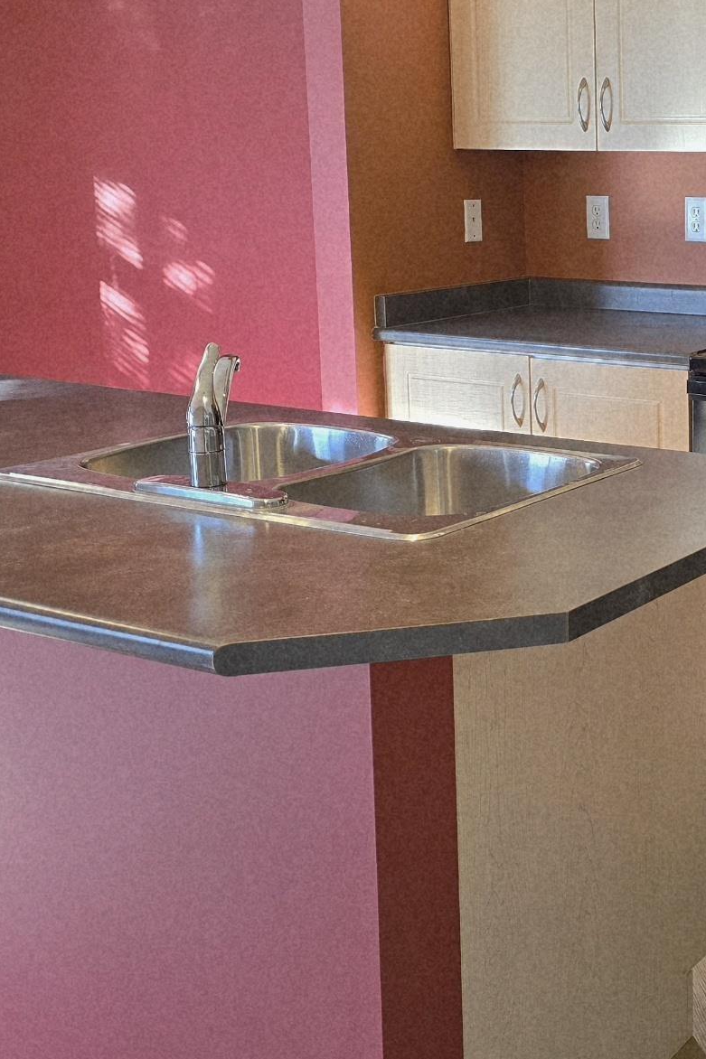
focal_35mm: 49
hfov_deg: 26.0
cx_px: 721
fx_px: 1442
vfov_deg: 40.1
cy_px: 404
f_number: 1.7
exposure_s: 1/120
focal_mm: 6.3
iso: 160
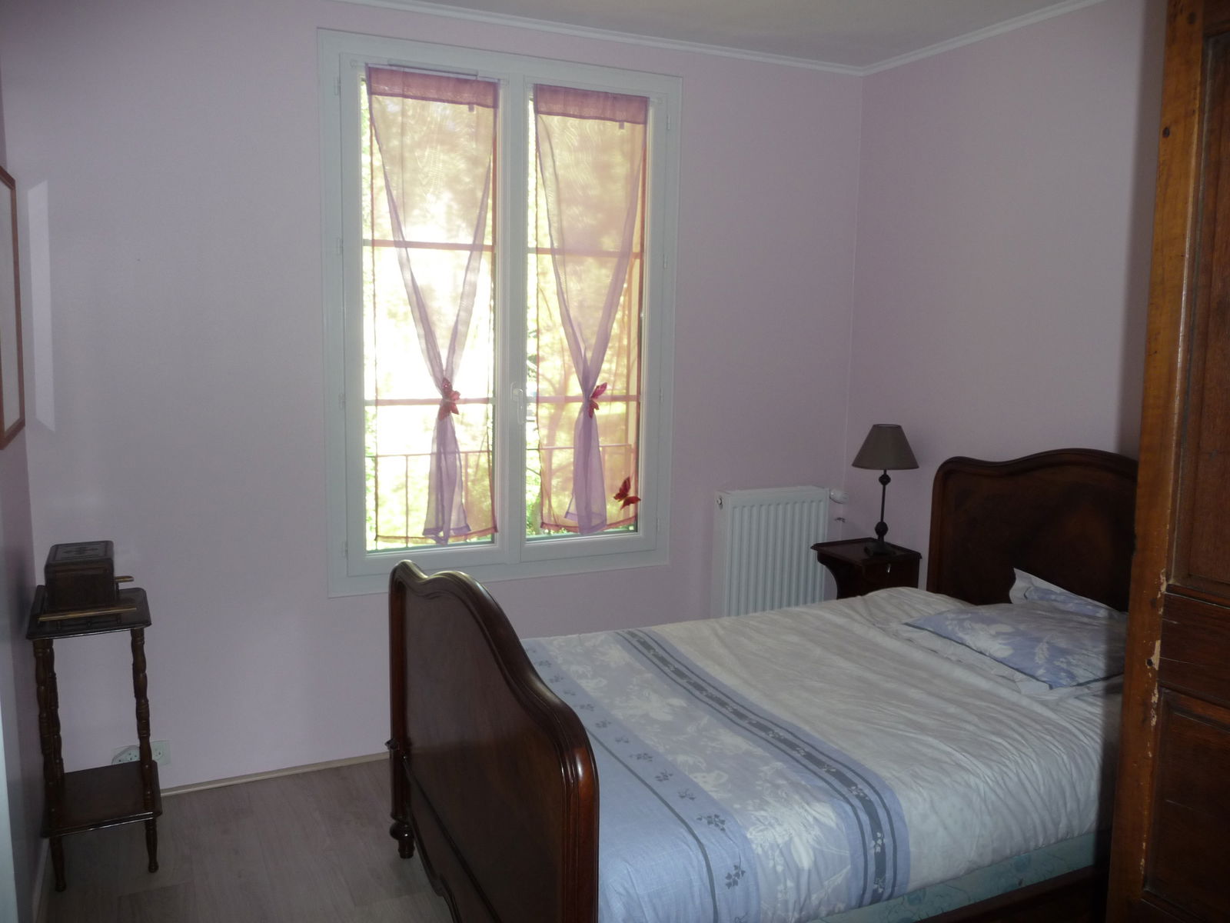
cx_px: 615
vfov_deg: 49.7
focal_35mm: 28
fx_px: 995
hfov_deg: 63.4
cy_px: 462
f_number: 3.3
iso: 160
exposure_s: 1/30
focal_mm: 4.7
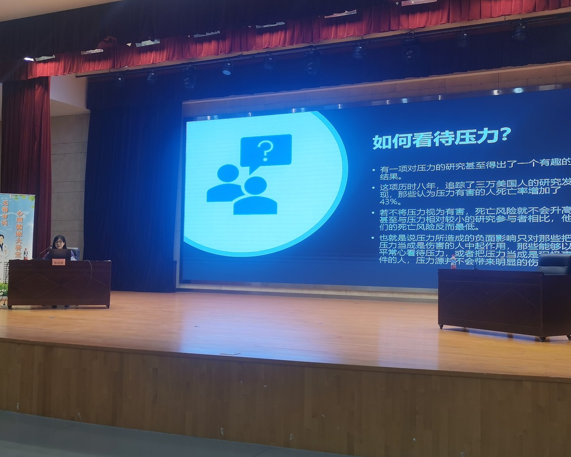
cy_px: 229
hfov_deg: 45.8
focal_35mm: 40
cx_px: 282
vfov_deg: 37.3
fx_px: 676
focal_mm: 5.58
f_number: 1.8
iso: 50
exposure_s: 1/100
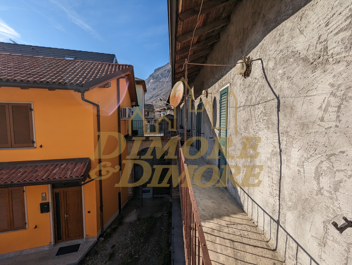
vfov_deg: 78.3
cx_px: 176
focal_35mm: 16
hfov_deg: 94.4
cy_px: 132
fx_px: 163
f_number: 2.2
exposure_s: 1/1715
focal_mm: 2.35
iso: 50
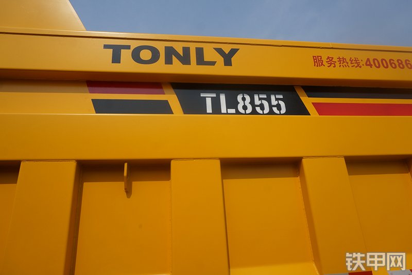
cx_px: 206
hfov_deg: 73.8
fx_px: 275
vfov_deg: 53.1
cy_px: 138
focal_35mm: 24
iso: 100
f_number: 8
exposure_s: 1/500
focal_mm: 16
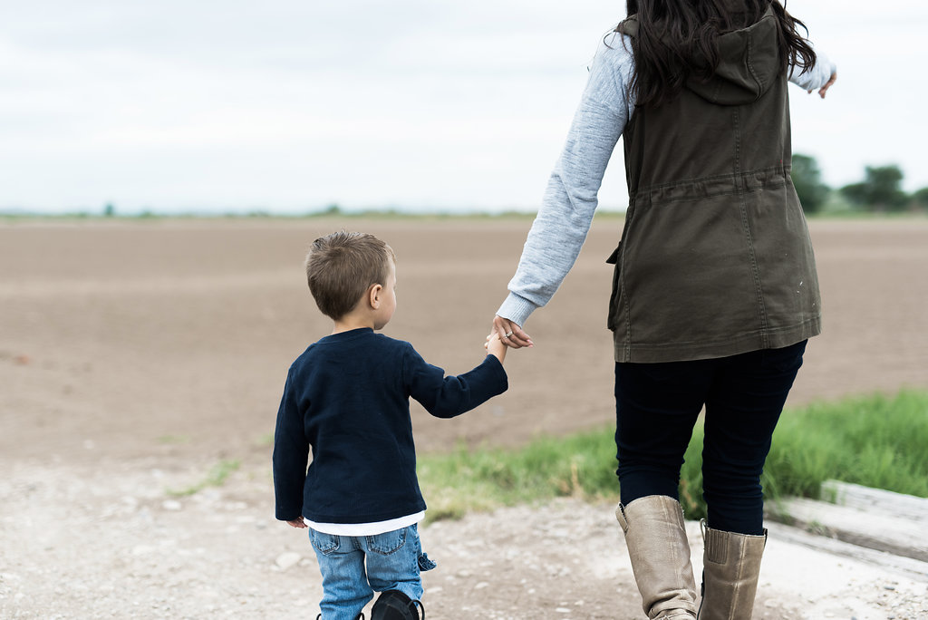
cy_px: 310
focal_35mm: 50
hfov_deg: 39.6
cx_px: 464
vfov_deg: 27.0
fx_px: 1290
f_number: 1.8
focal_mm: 50
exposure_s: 1/2000
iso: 200
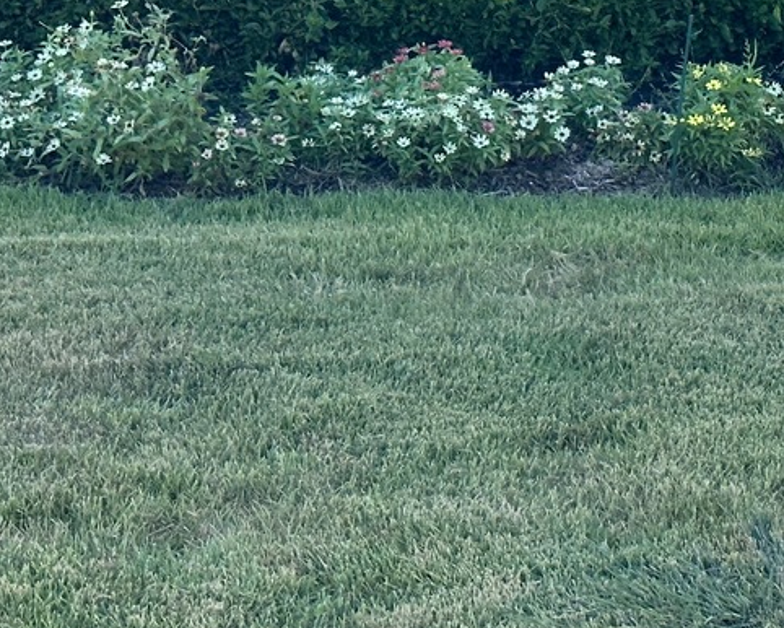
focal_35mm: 140
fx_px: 3250
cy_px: -142
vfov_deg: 10.8
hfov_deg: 13.8
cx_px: 452
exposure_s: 1/980
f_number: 1.78
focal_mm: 6.86
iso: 64
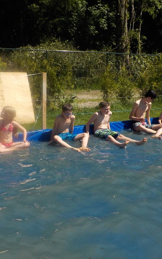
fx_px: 304
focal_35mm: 43
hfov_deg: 29.9
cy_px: 131
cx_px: 85
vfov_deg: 46.2
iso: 125
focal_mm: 4.1
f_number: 3.3
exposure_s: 1/1250
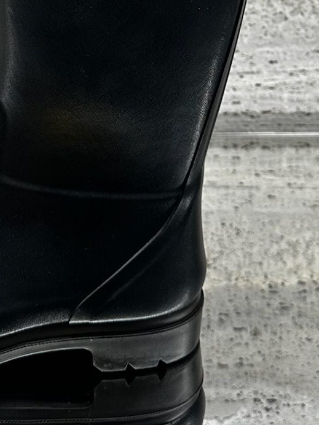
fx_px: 872
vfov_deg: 24.8
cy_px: -81
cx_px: 84
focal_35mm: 71
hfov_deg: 20.6
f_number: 1.78
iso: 125
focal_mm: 6.86
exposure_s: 1/100
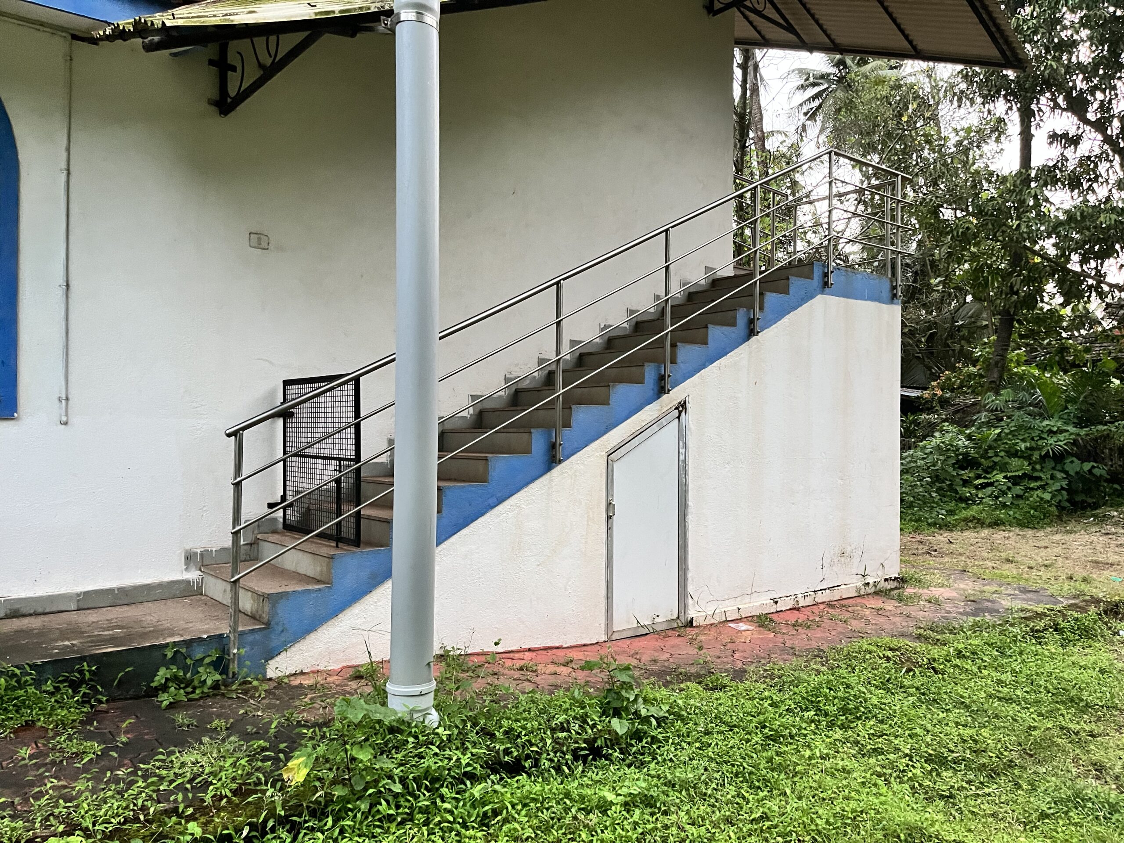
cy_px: 422
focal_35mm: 26
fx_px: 844
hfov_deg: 67.3
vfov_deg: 53.1
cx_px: 562
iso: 400
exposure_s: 1/50
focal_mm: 5.1
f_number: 1.6
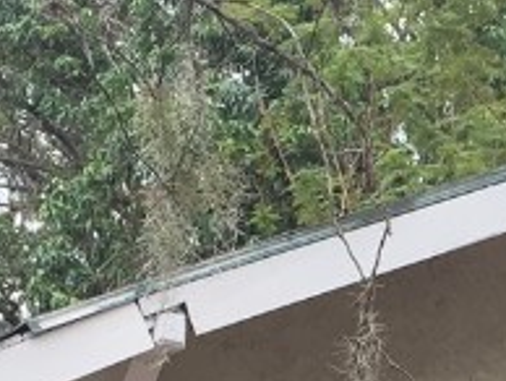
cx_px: 540
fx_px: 2239
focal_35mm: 153
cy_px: 725
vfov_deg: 9.2
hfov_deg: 12.7
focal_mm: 4.15
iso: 50
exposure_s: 1/120
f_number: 2.2
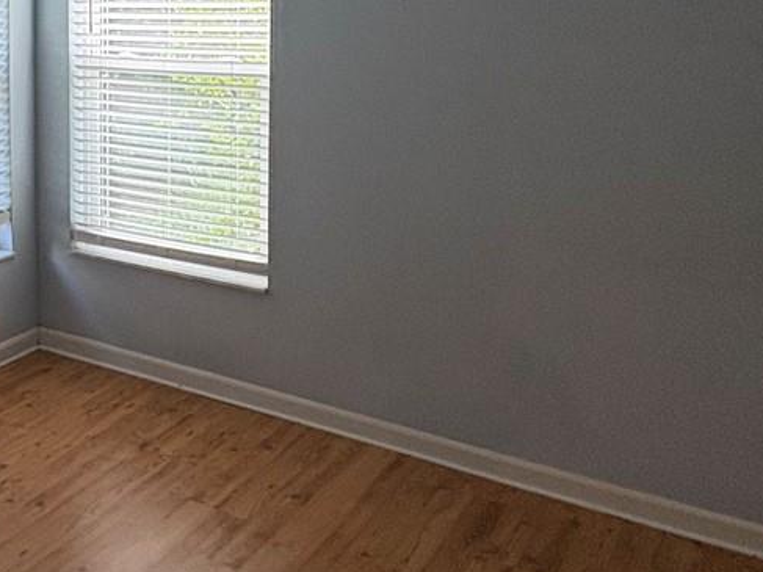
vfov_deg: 30.1
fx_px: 1014
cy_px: 50
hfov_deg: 37.7
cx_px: 34
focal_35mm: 46
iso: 160
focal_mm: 2.22
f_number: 2.2
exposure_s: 1/60
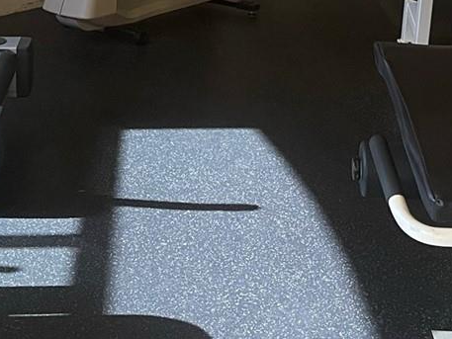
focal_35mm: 91
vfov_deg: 14.8
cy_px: -206
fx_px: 1189
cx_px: 149
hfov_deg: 21.4
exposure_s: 1/60
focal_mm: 5.1
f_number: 1.6
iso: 250
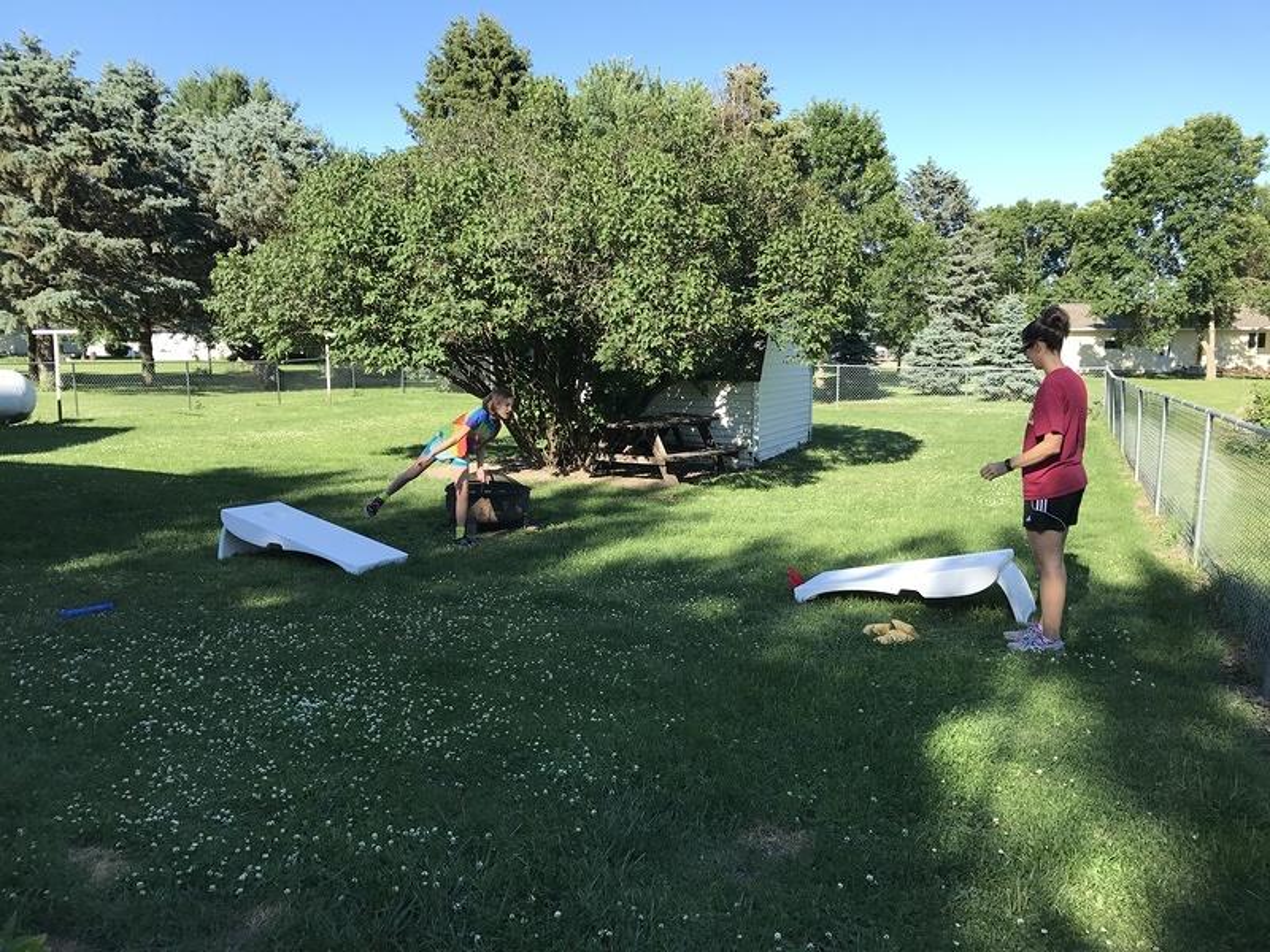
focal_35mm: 28
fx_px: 1027
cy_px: 476
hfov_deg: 63.4
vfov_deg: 49.7
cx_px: 635
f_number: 1.8
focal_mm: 3.99
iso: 20
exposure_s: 1/818
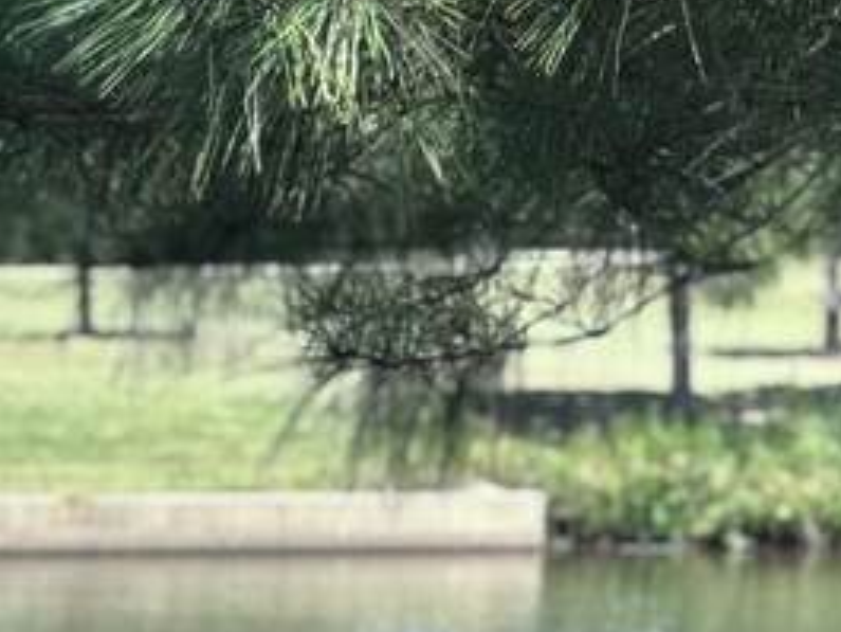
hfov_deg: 11.3
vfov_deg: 8.3
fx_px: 4229
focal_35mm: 174
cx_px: 22
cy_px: 1067
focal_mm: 6.76
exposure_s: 1/1770
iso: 64
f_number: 1.78
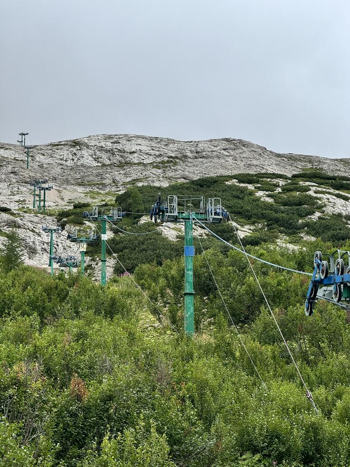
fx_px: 1038
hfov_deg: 19.1
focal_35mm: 77
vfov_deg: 25.3
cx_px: 175
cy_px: 234
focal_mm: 9
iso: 25
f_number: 2.8
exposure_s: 1/233
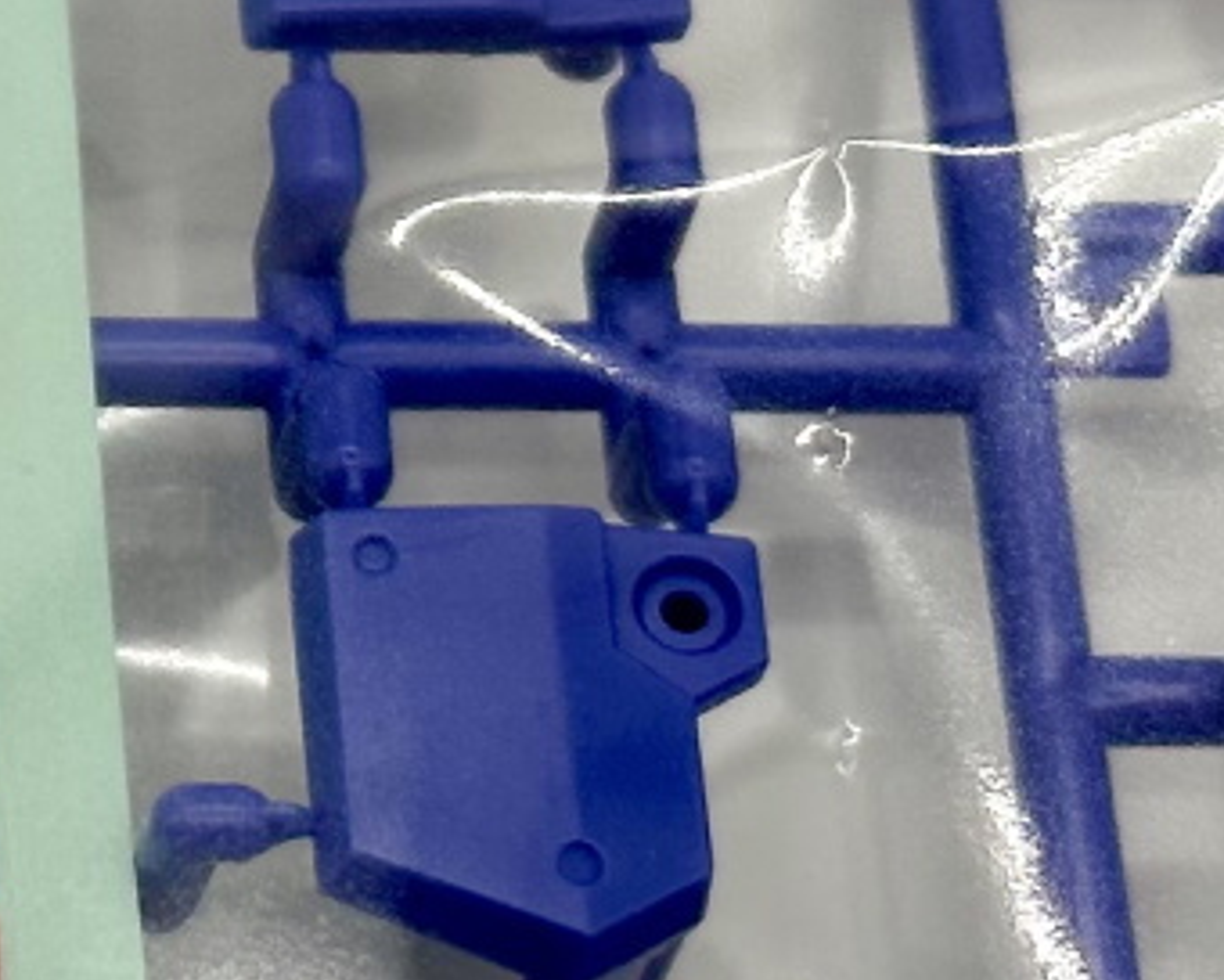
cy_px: 168
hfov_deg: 9.0
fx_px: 7499
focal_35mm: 207
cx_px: -792
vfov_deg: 7.5
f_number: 1.78
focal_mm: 6.86
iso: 64
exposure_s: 1/496
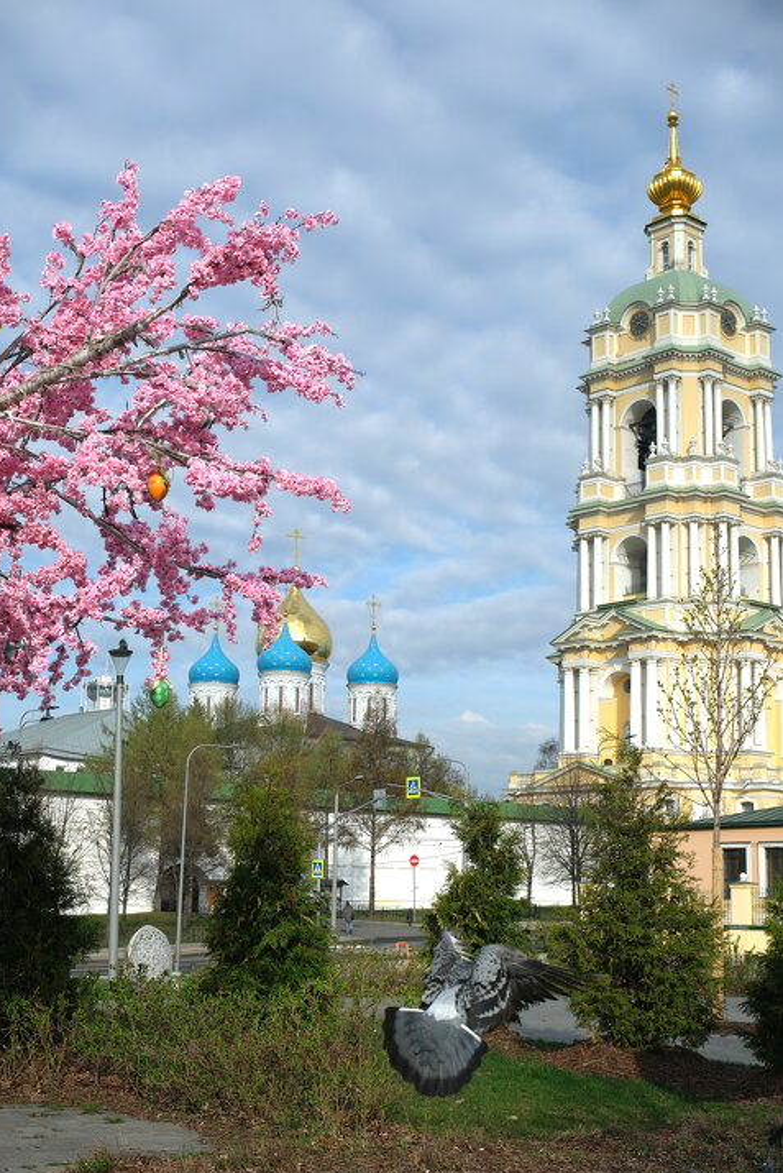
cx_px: 347
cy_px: 632
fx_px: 1498
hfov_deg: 29.3
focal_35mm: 46
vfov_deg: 42.7
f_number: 6.4
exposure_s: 1/900
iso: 160
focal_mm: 27
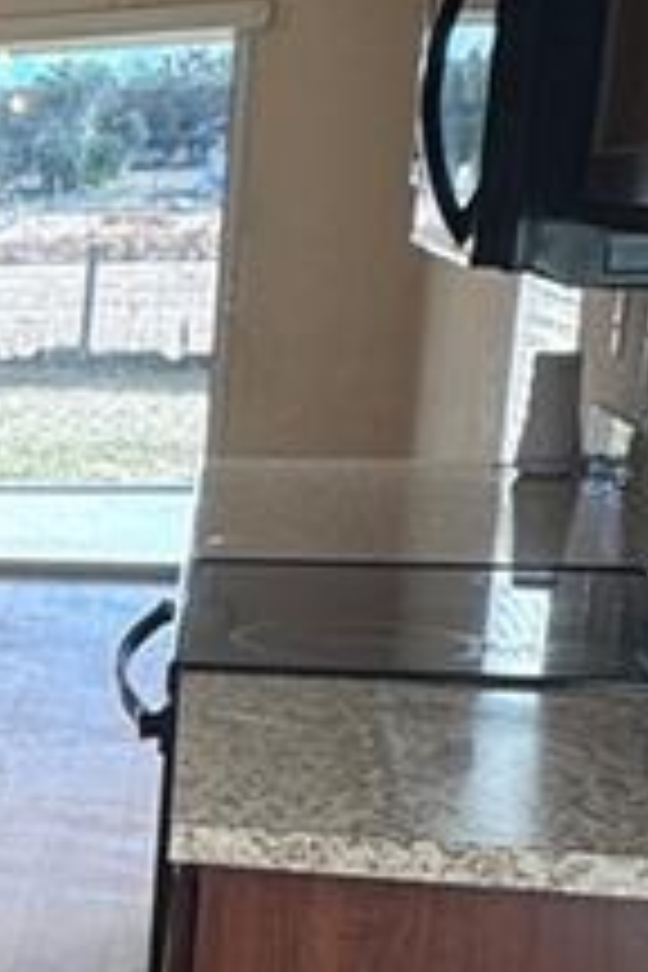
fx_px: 2187
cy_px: 729
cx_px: -914
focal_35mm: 81
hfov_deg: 12.9
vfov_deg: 24.8
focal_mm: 2.22
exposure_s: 1/120
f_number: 2.2
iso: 64
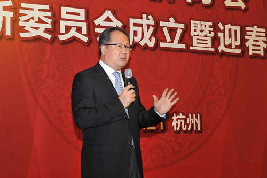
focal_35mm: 42
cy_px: 89
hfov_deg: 46.4
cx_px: 134
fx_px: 311
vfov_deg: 31.9
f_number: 5.6
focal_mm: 42
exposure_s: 1/60
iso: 800
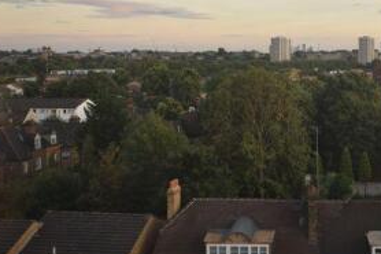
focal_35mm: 49
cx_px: 284
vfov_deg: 27.1
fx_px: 517
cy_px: 53
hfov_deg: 39.4
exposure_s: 1/60
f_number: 4.2
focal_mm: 19
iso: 100
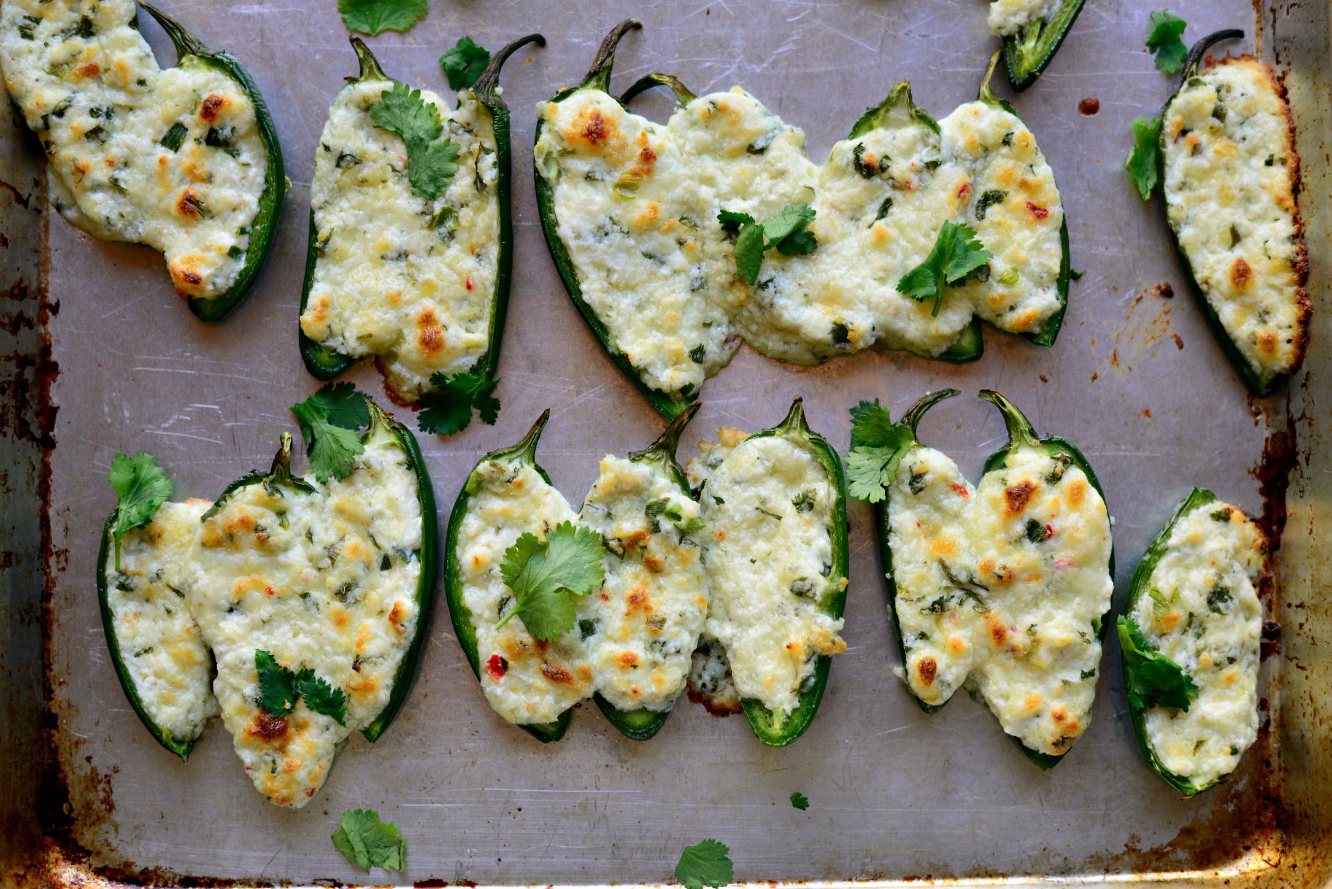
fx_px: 1851
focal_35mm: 50
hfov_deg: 39.6
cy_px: 444
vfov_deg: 27.0
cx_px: 666
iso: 1000
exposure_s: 1/160
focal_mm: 50
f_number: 3.2
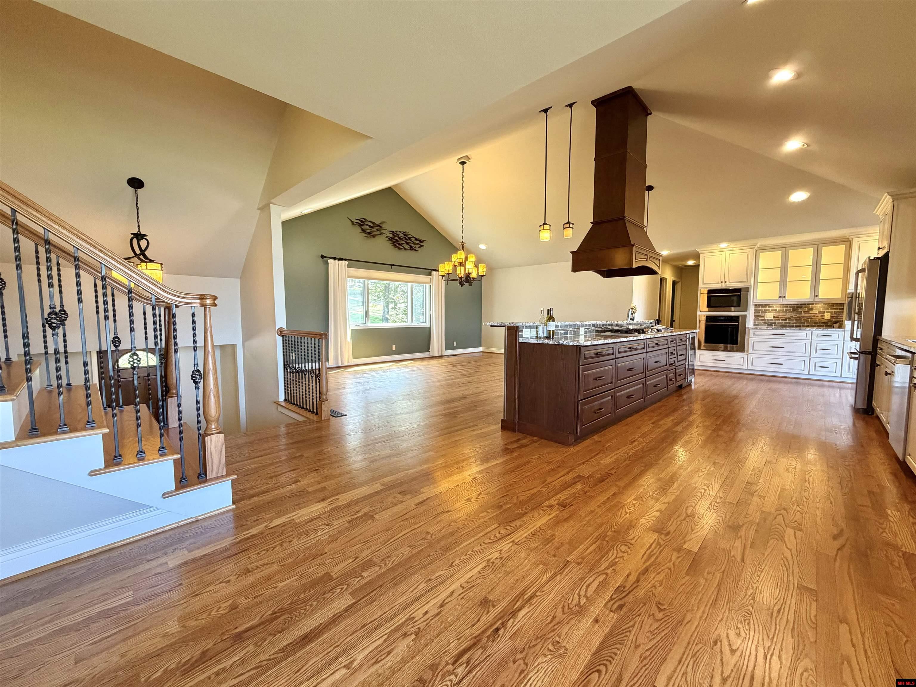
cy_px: 344
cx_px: 458
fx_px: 370
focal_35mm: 14
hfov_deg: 102.1
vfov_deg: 85.7
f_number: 2.2
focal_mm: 2.22
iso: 320
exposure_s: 1/120
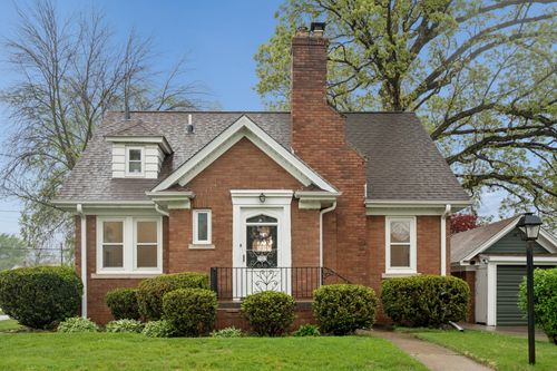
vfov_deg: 42.3
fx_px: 479
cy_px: 186
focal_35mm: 31
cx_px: 278
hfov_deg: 60.3
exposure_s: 1/6
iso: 400
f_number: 9
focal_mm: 31
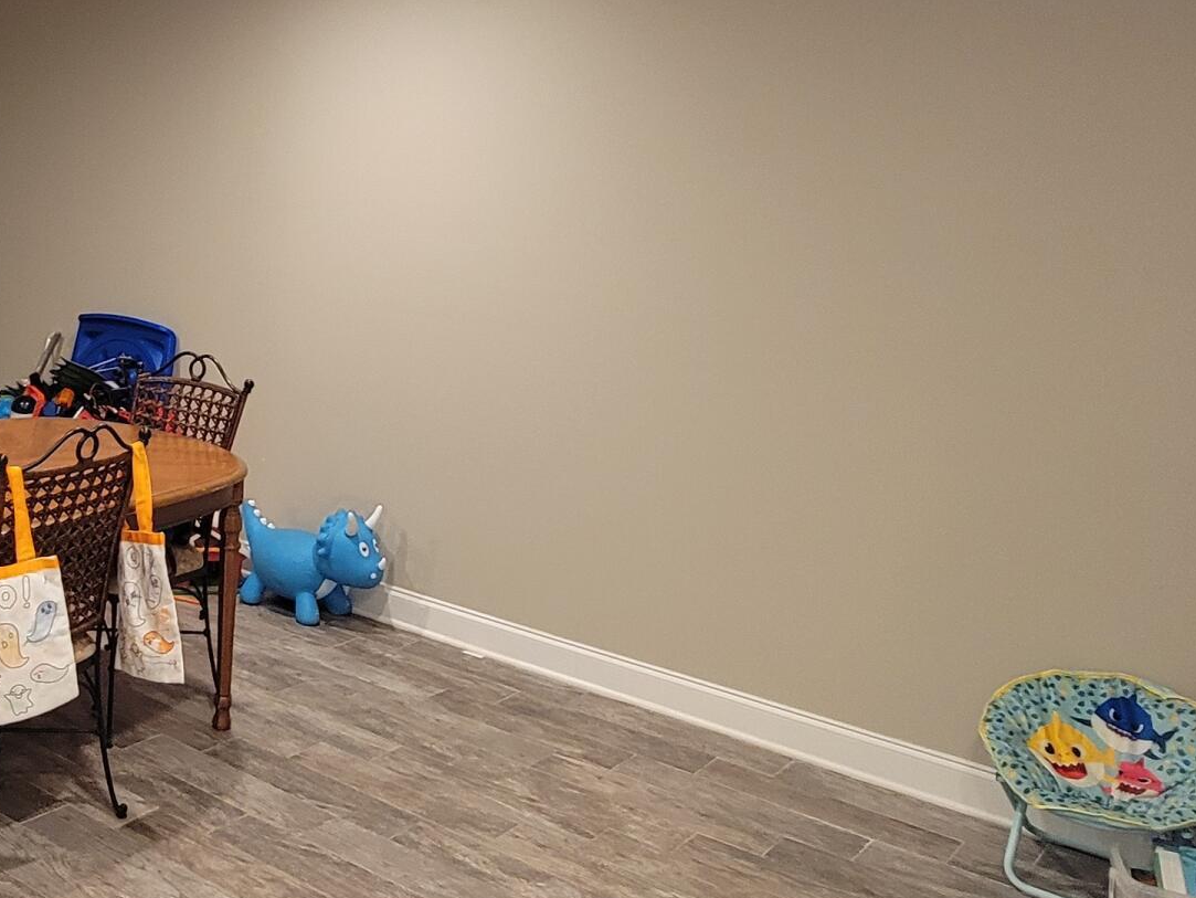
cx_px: 173
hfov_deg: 47.3
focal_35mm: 36
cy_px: 249
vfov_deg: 38.9
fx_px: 1244
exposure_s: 1/40
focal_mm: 2.2
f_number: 2.2
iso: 320
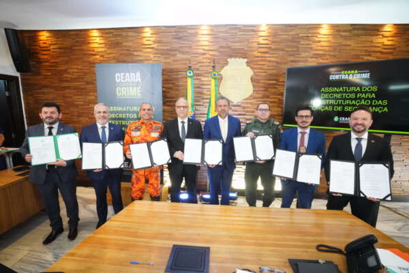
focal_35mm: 16
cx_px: 204
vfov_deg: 73.8
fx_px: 182
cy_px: 136
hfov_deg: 96.7
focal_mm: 16
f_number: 10
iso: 20000
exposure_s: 1/160
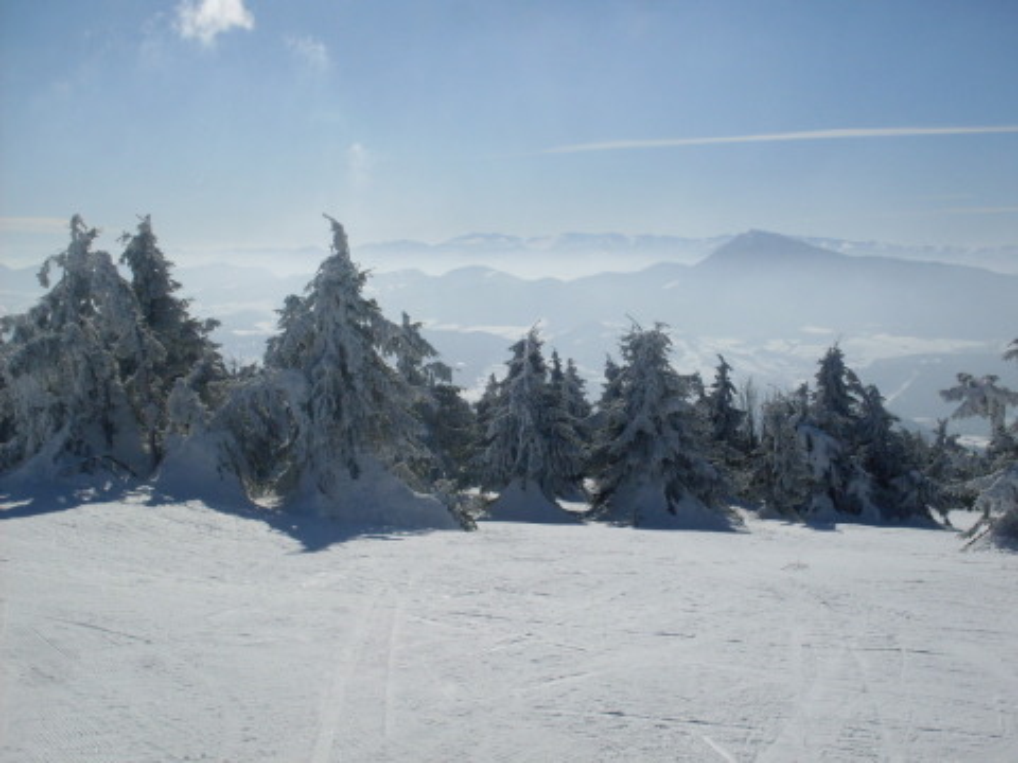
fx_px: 1441
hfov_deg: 38.9
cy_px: 382
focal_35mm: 49
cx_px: 509
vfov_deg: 29.7
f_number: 9.1
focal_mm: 8.1
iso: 80
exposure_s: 1/750
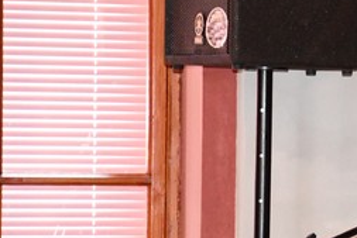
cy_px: 144
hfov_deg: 5.5
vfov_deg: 3.8
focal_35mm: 364
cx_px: 721
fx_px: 3612
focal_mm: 60
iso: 4000
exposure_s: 1/60
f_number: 5
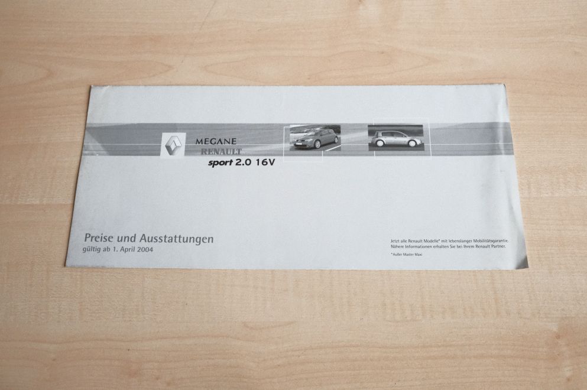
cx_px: 294
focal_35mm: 35
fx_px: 570
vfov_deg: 37.8
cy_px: 195
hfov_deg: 54.5
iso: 6400
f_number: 5.6
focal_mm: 23.3
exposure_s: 1/280
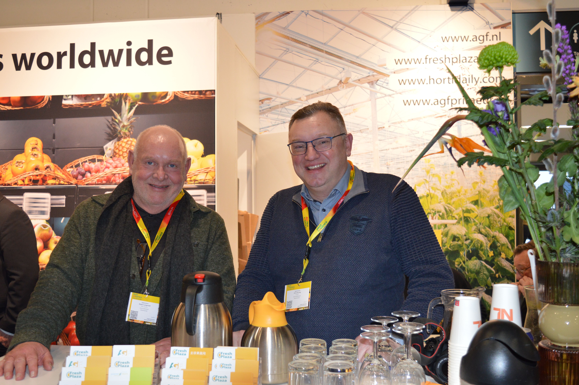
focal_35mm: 38
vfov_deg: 35.4
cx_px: 290
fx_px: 603
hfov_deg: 51.3
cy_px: 192
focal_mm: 25
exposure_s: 1/80
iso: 800
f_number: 5
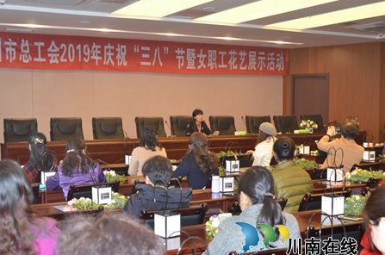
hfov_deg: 42.0
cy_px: 138
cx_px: 176
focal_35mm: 47
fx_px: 502
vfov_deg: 28.5
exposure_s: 1/60
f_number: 5.6
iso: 1250
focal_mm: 28
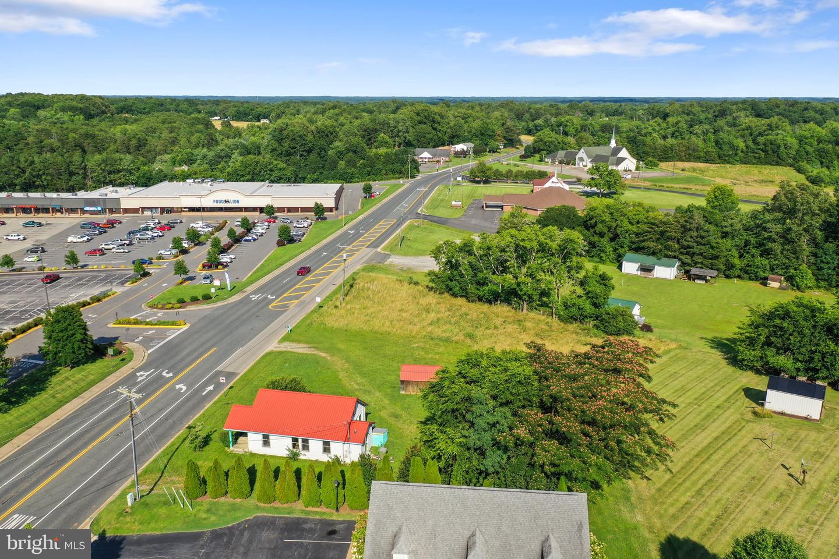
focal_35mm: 28
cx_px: 420
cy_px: 280
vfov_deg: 46.4
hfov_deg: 65.5
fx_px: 653
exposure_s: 1/80
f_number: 3.5
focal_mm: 10.26
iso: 100
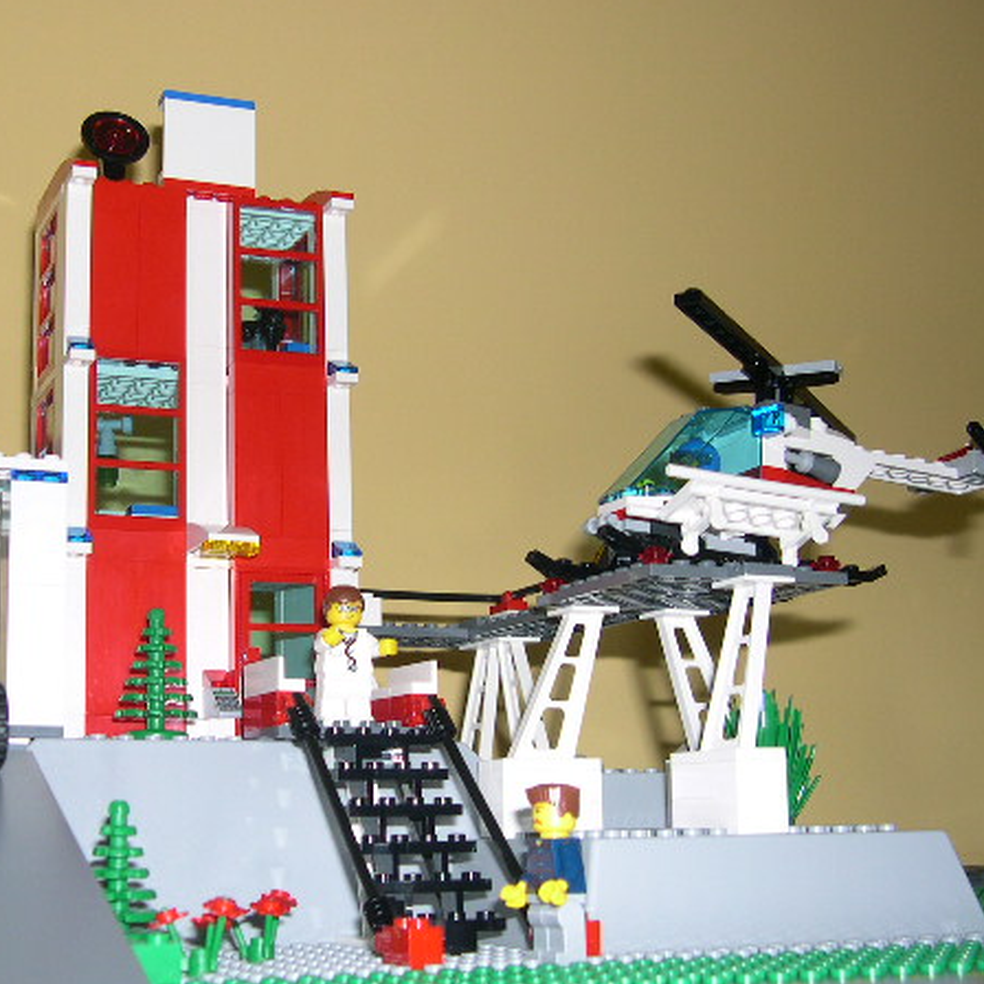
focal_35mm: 48
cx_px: 323
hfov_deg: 35.0
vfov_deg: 35.4
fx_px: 1544
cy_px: 501
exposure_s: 1/60
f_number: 2.8
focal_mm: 8
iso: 100
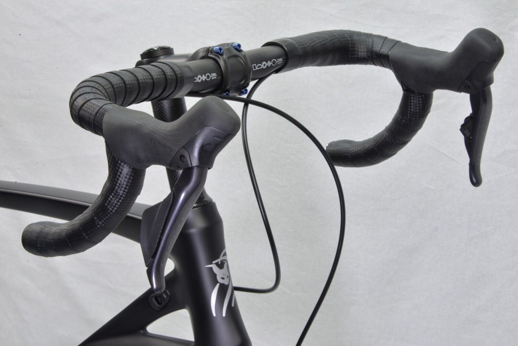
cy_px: 173
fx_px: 1669
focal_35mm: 116
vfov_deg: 11.8
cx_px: 259
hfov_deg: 17.6
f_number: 32
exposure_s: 1/2.5
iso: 800
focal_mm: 116
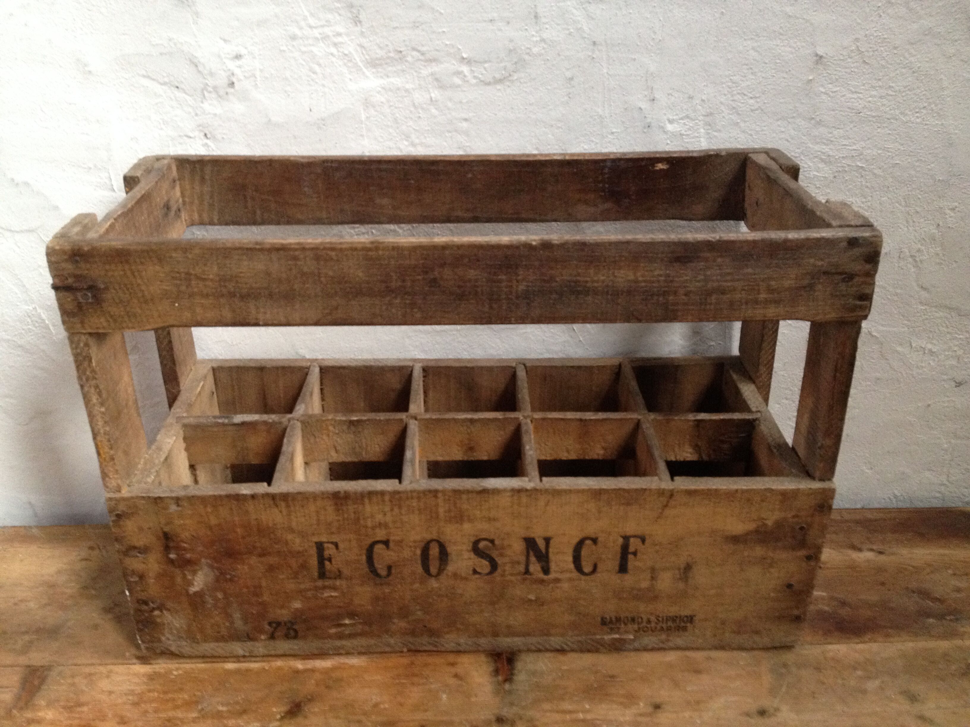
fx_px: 981
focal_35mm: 35
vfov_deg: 40.7
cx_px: 485
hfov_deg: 52.6
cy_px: 364
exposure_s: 1/20
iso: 250
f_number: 2.4
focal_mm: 4.28
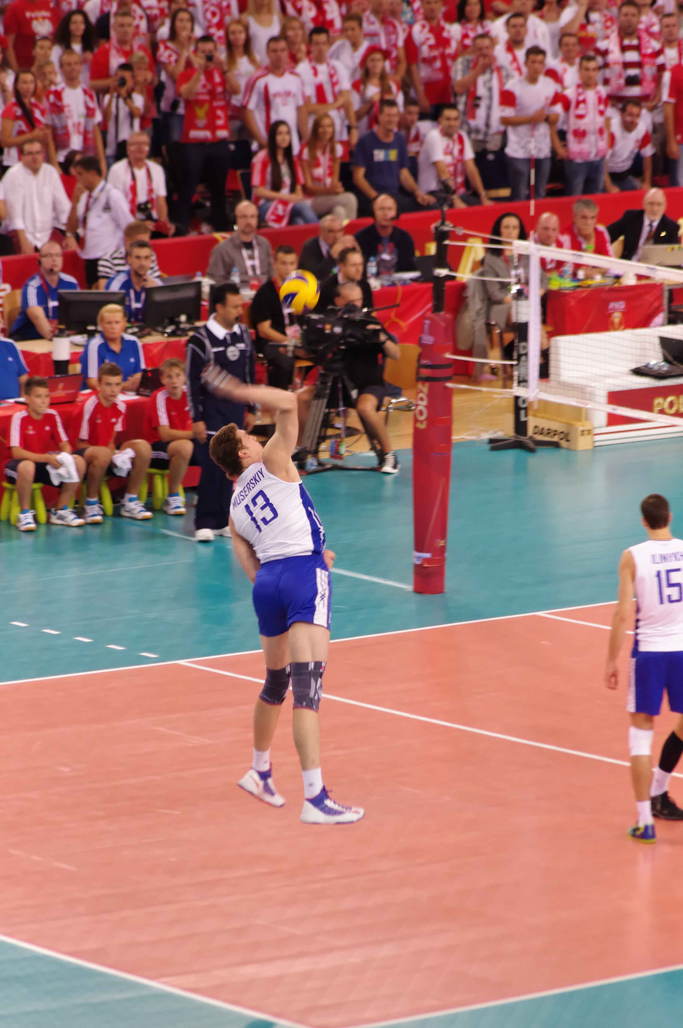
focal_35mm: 285
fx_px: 8131
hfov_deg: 4.8
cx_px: 342
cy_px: 514
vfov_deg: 7.2
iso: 1250
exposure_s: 1/200
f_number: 4.5
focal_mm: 190
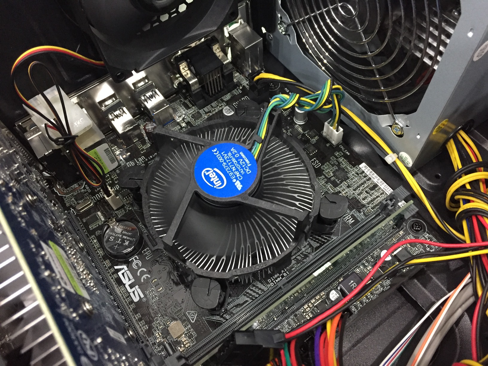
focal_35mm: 29
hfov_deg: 61.7
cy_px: 183
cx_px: 244
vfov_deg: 48.2
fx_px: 409
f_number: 2.2
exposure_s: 1/25
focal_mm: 4.15
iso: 250
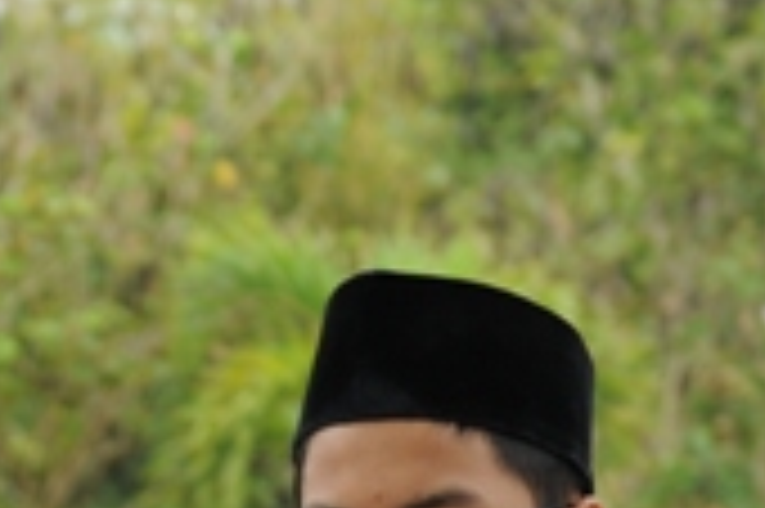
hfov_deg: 9.1
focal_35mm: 226
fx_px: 4798
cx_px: -18
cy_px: 838
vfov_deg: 6.0
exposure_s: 1/1000
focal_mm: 40
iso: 320
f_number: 3.5
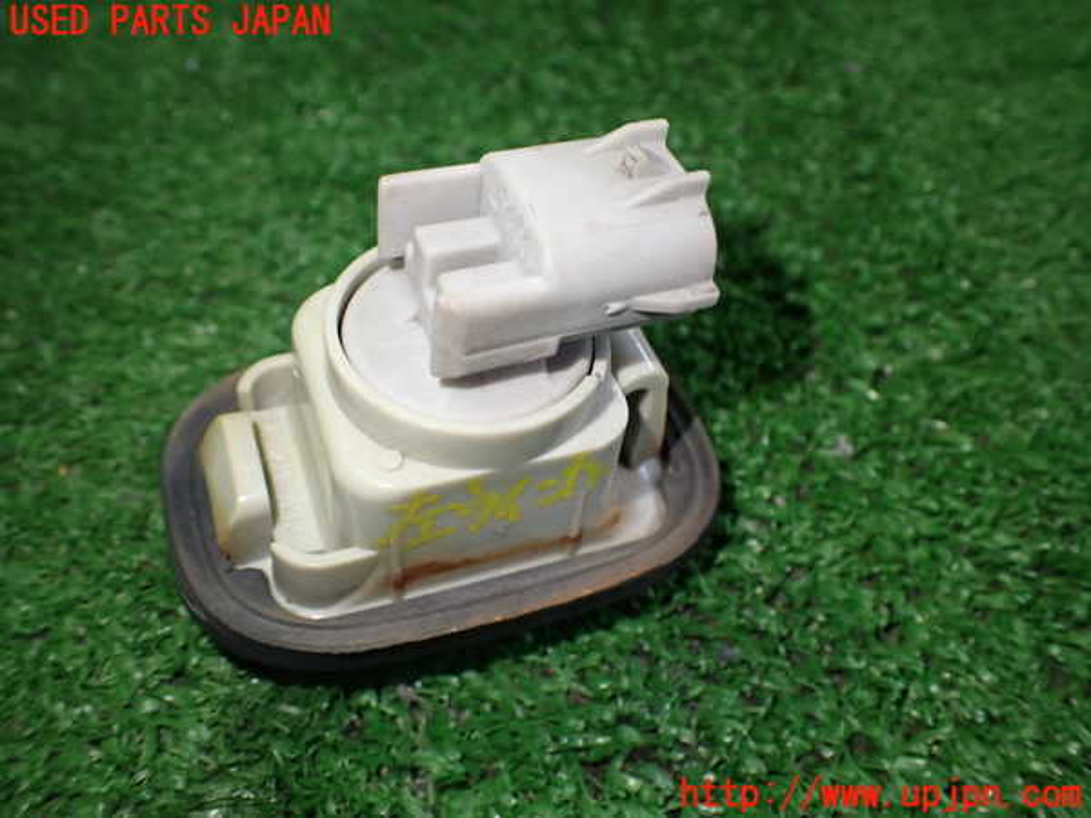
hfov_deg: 60.0
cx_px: 546
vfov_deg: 46.8
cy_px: 409
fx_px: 946
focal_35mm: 30
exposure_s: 1/125
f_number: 2.3
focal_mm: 5.4
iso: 320
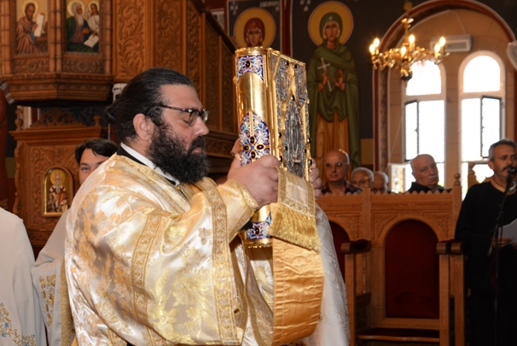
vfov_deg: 17.9
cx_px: 188
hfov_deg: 26.5
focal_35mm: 76
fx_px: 1092
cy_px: 241
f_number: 5.6
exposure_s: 1/60
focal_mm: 48
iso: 400
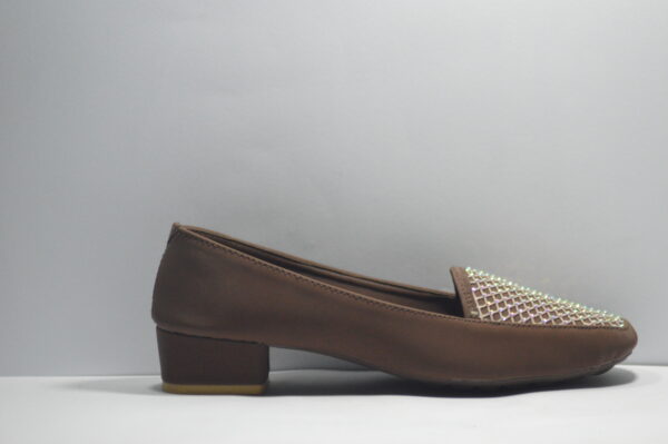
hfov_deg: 5.7
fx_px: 6674
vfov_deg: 3.8
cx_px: 334
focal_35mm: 360
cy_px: 222
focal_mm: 240
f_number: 5
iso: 2500
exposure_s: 1/500
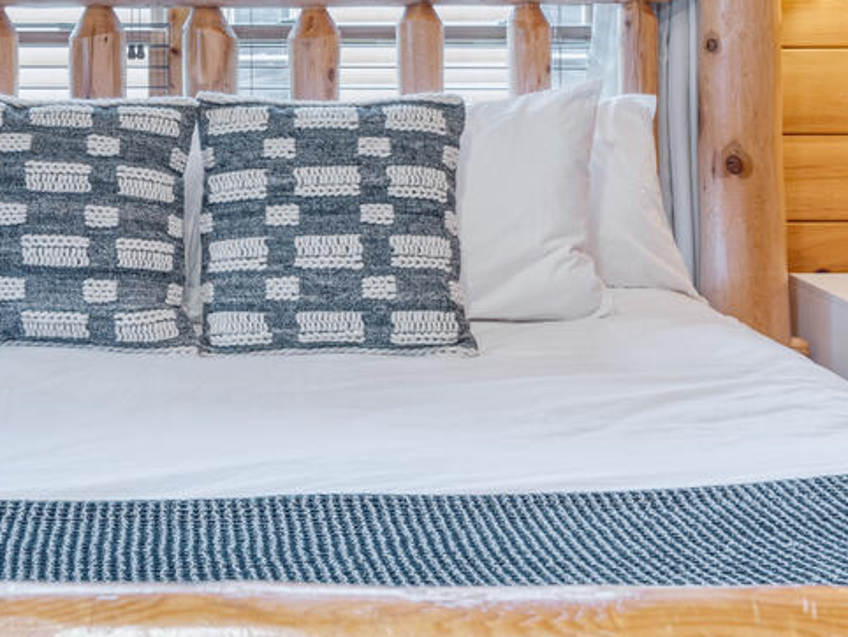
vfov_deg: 25.6
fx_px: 1348
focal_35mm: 55
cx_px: 234
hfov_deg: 34.3
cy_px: 37
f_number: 8
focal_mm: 23
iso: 200
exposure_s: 1/20
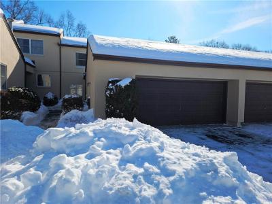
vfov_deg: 58.9
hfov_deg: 73.9
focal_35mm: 23
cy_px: 102
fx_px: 181
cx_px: 136
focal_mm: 5.4
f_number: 1.8
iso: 25
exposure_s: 1/2921
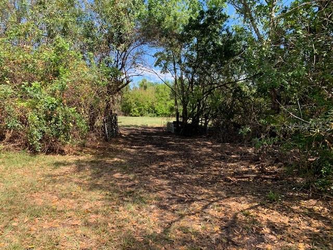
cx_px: 166
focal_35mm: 26
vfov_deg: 53.1
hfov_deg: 67.3
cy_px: 125
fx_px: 250
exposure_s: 1/520
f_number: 1.8
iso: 25
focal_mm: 4.25
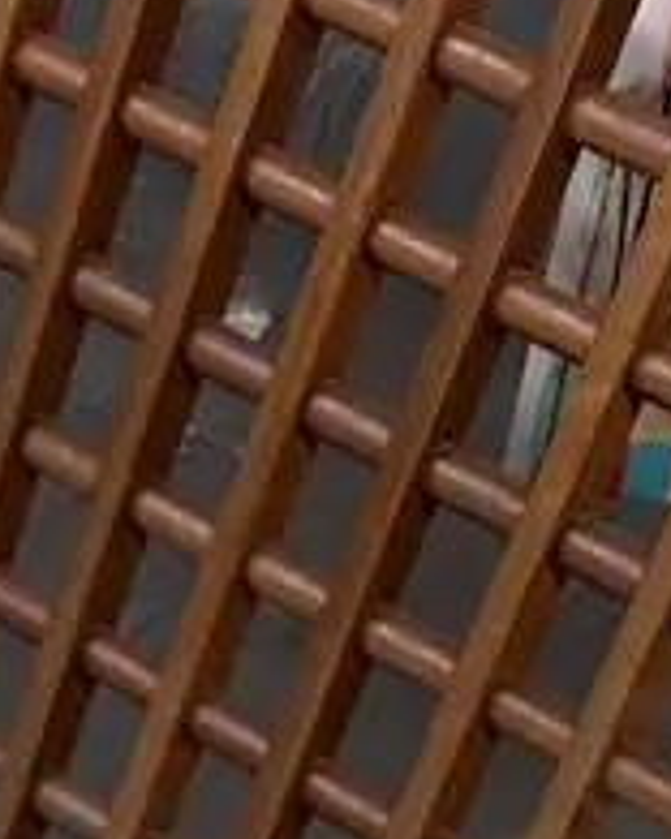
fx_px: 3053
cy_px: 2134
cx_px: -370
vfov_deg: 12.0
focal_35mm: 123
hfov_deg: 11.9
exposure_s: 1/100
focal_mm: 6.86
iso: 200
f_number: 1.78
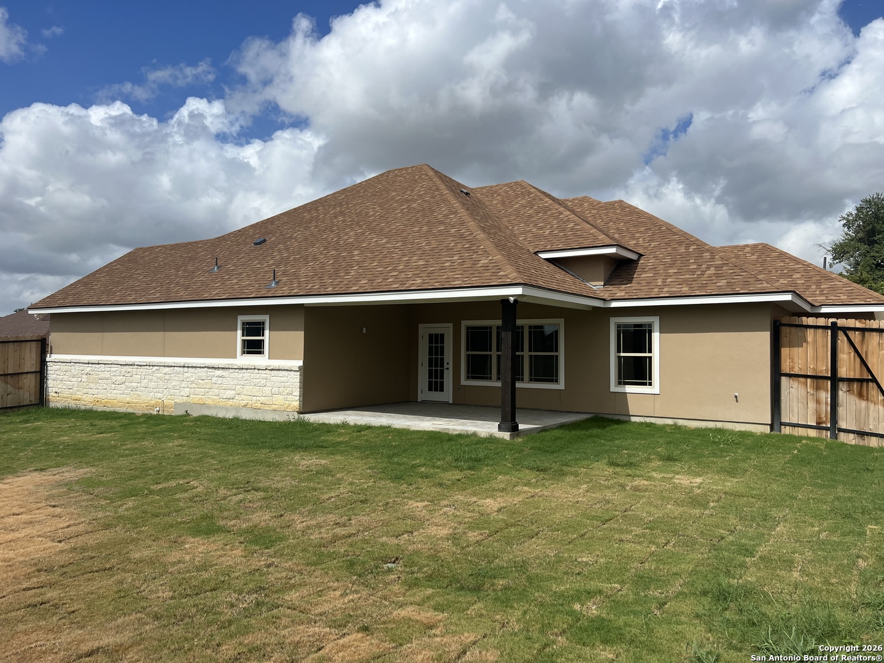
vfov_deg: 53.1
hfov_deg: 67.3
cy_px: 332
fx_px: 664
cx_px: 442
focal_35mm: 26
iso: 50
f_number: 1.5
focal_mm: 5.7
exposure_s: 1/7463
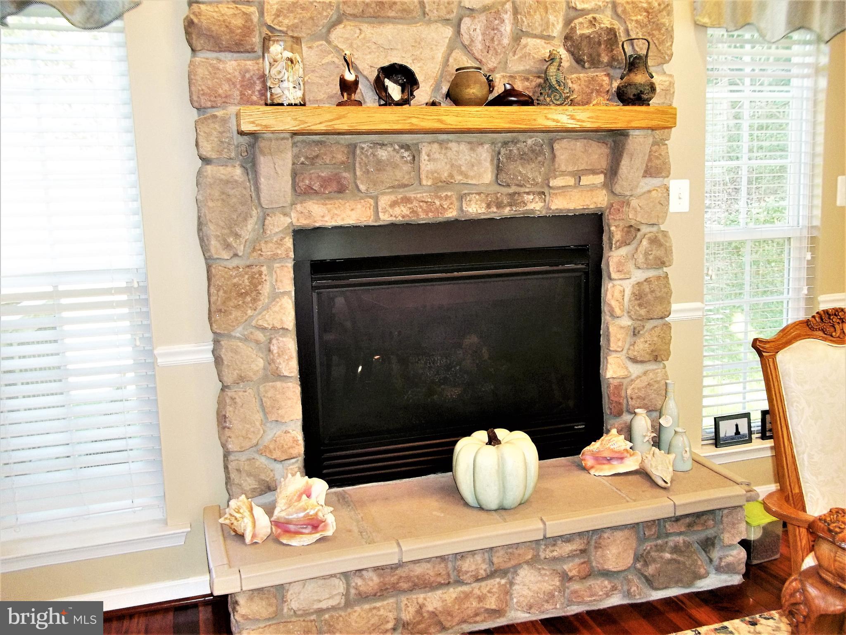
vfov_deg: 44.2
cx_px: 423
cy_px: 318
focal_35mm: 32
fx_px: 782
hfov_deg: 56.8
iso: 160
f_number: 2.9
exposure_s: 1/30
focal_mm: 5.7
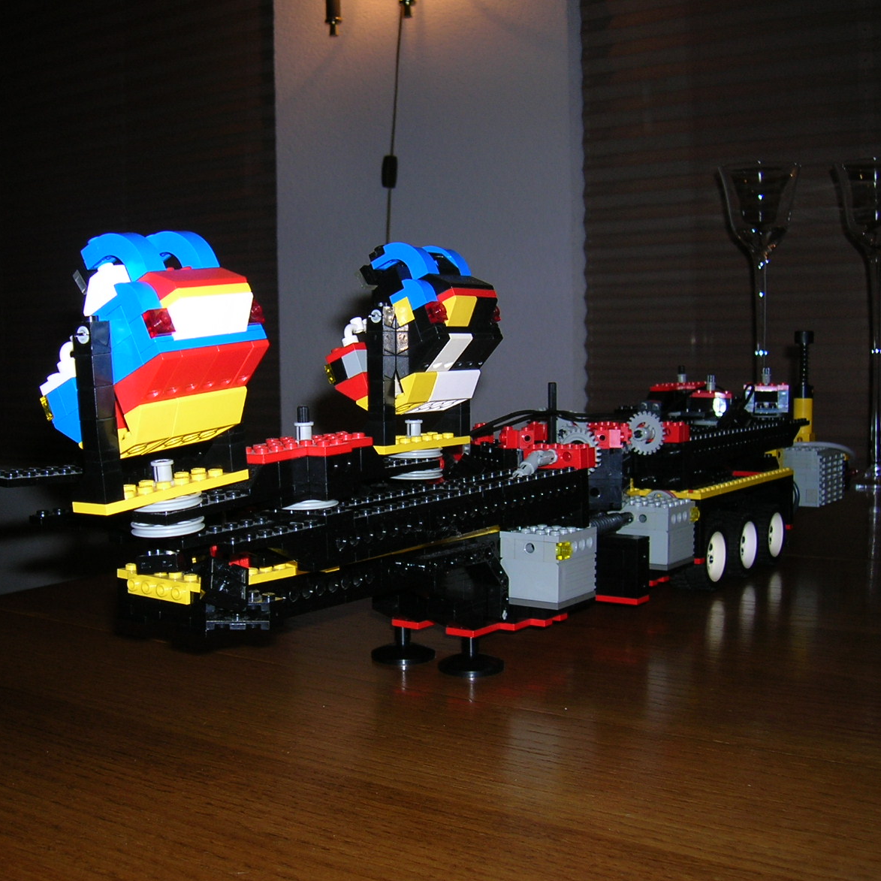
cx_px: 369
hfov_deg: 40.8
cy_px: 439
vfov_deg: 40.9
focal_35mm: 41
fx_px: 1181
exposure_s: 1/60.1
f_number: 2.9
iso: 50
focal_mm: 5.7
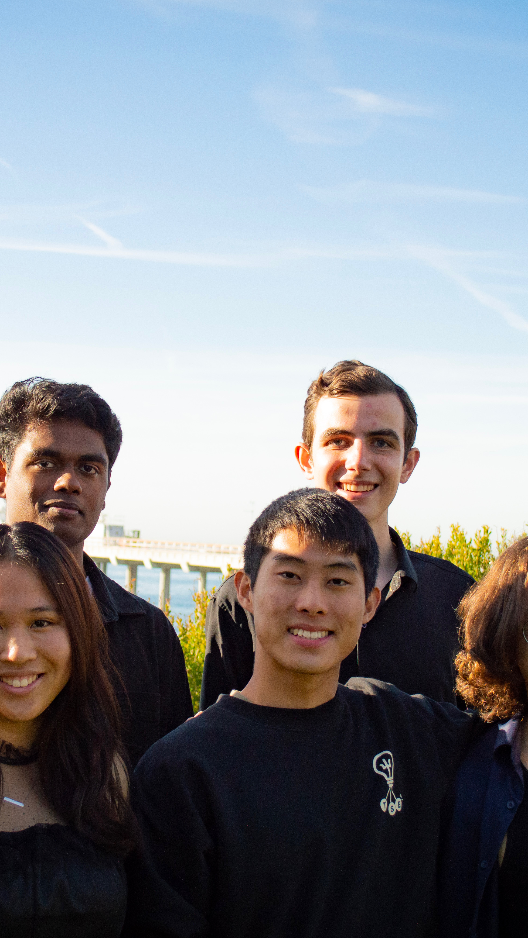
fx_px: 1892
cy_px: 471
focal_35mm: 76
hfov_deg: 15.9
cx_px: 185
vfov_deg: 27.9
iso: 400
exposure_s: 1/1250
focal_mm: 28
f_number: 4.5
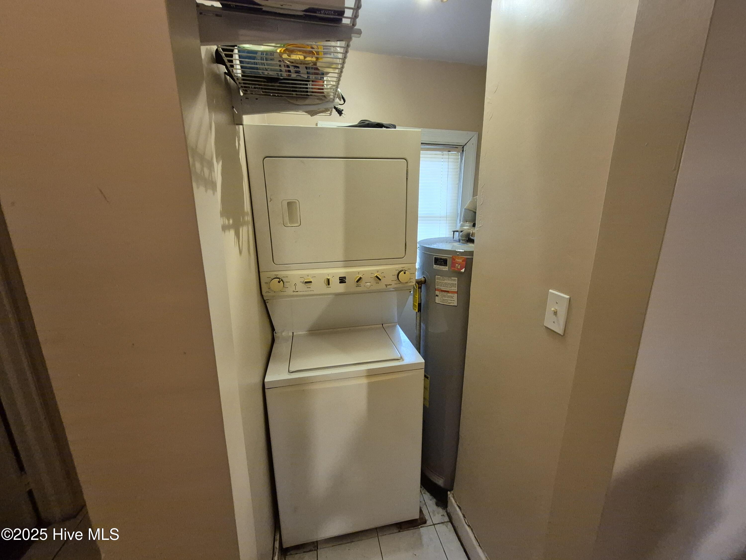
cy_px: 280
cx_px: 373
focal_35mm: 13
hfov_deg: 106.2
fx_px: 280
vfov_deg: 89.9
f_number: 2.2
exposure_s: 1/60
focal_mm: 1.74
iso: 800
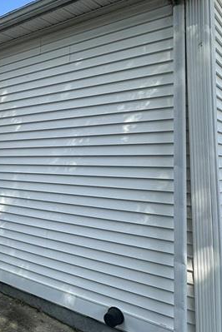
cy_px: 132
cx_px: -3
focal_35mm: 35
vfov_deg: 54.0
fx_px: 324
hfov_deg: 34.3
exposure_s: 1/694
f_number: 2.2
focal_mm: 2.22
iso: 40
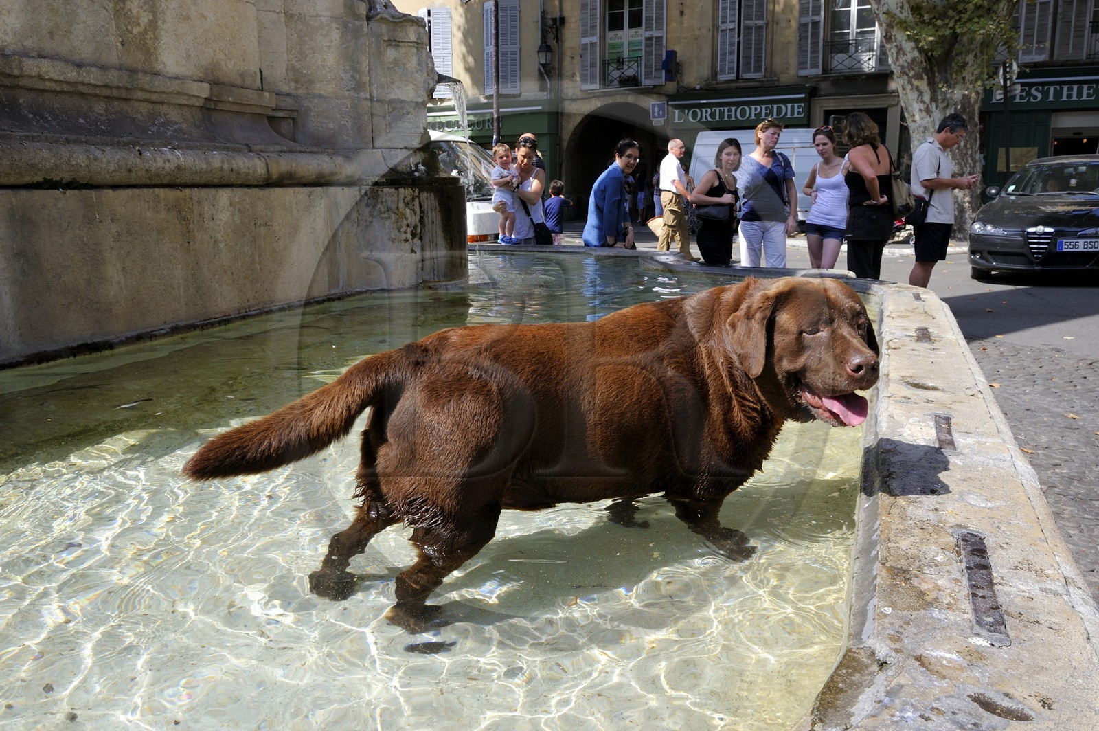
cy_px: 366
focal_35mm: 29
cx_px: 550
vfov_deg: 44.9
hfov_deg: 63.7
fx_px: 885
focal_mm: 29
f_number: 14
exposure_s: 1/160
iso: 400
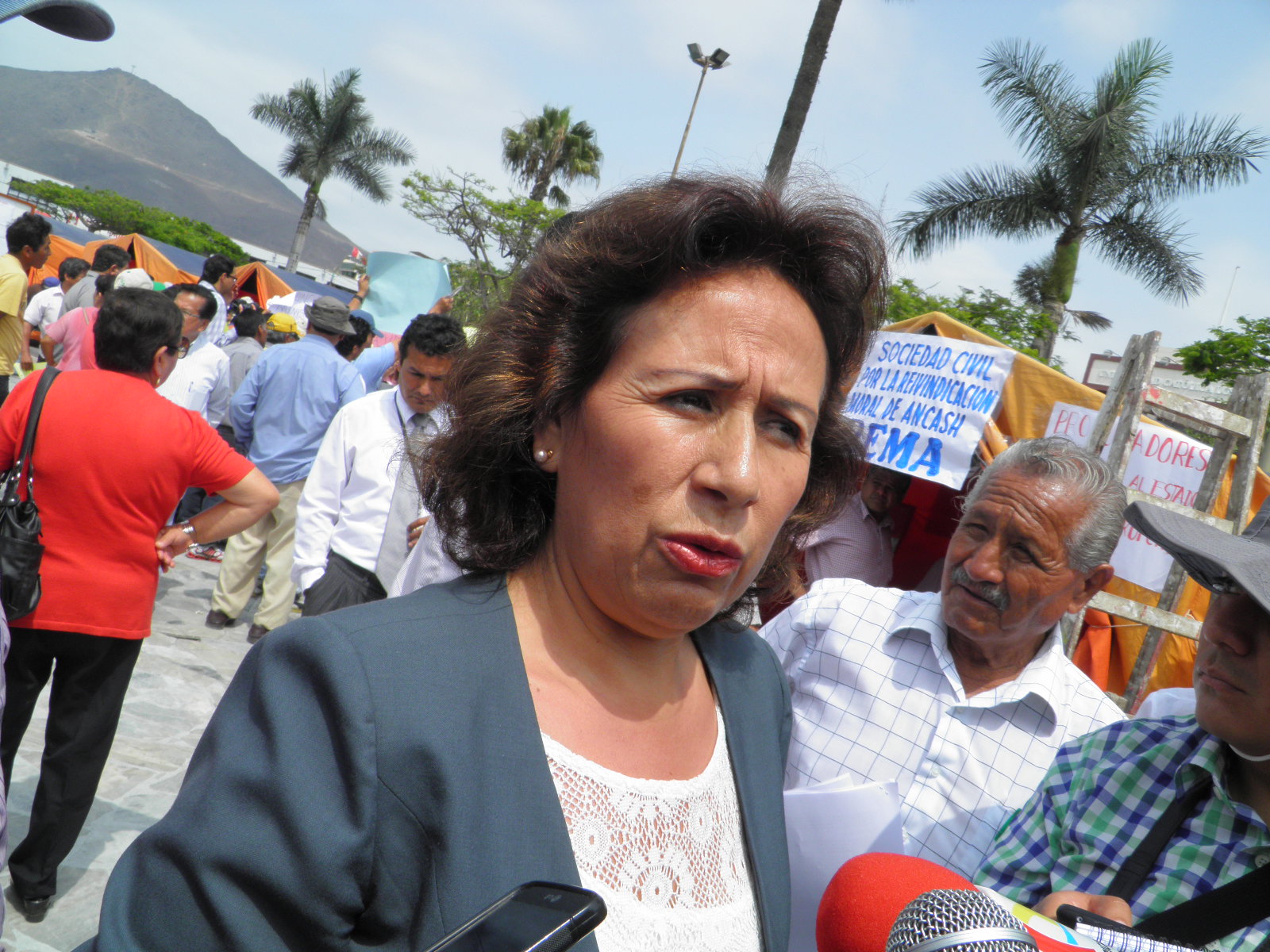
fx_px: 1027
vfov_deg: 49.7
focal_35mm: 28
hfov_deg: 63.4
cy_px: 476
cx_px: 635
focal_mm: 4.9
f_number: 5.7
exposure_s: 1/400
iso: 50
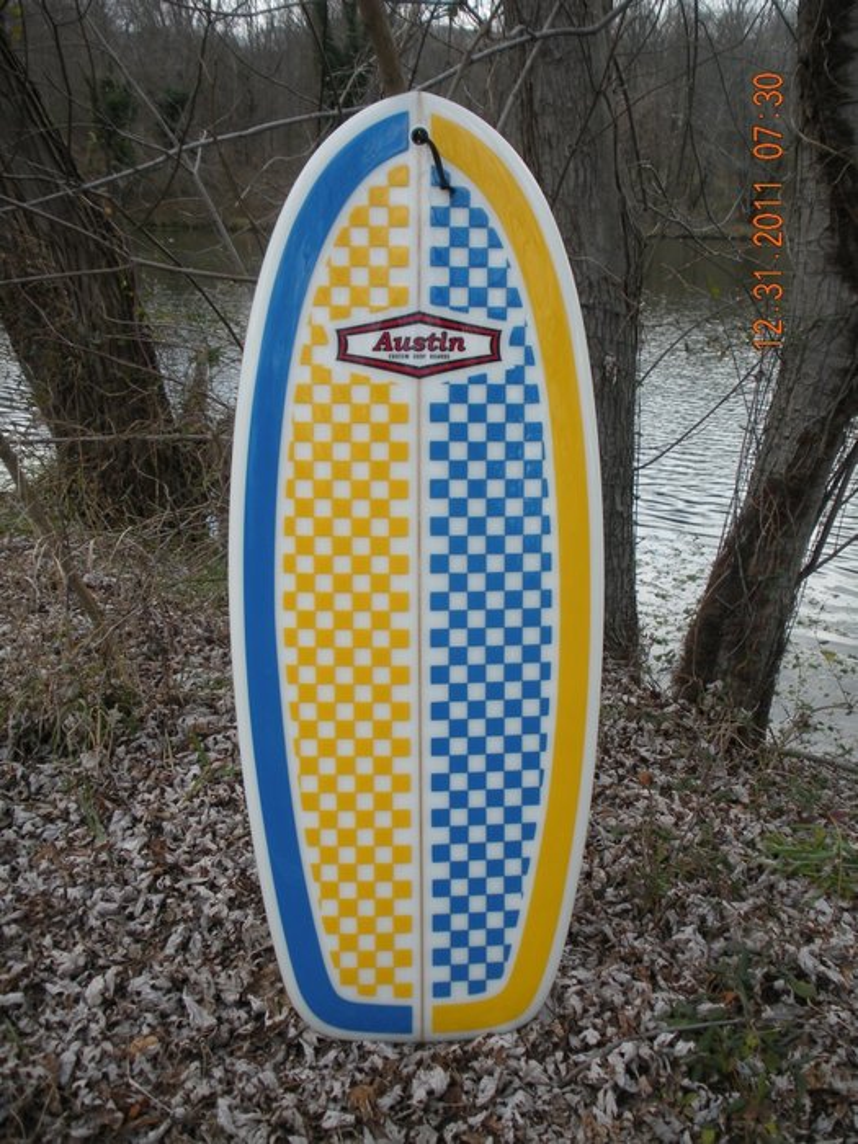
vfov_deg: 52.6
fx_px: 1157
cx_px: 429
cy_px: 572
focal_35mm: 35
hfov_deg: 40.7
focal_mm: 6.3
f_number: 3.5
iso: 64
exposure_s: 1/170
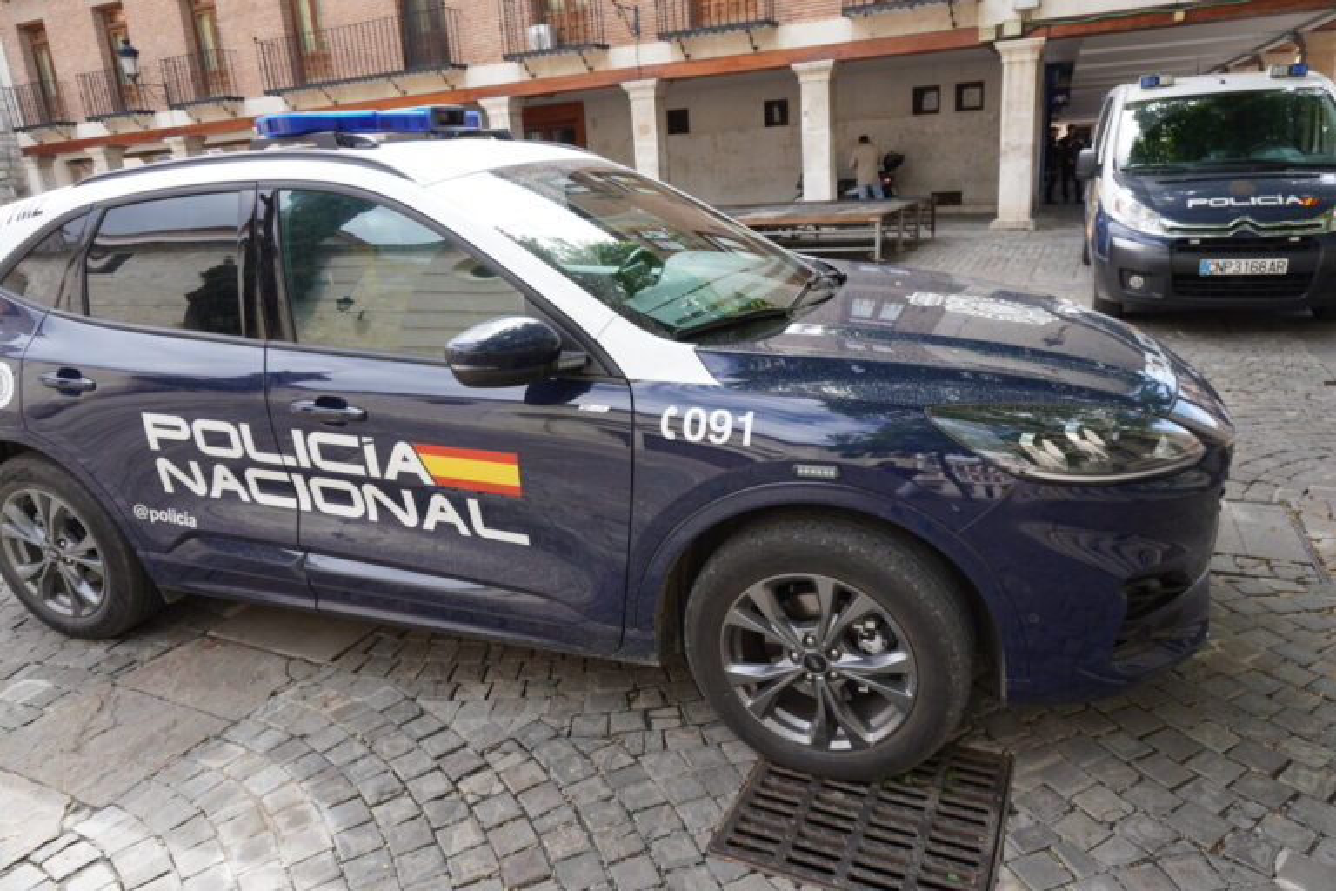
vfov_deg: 53.1
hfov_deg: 73.7
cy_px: 446
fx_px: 891
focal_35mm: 24
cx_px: 668
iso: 100
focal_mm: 16
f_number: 4.5
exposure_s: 1/160
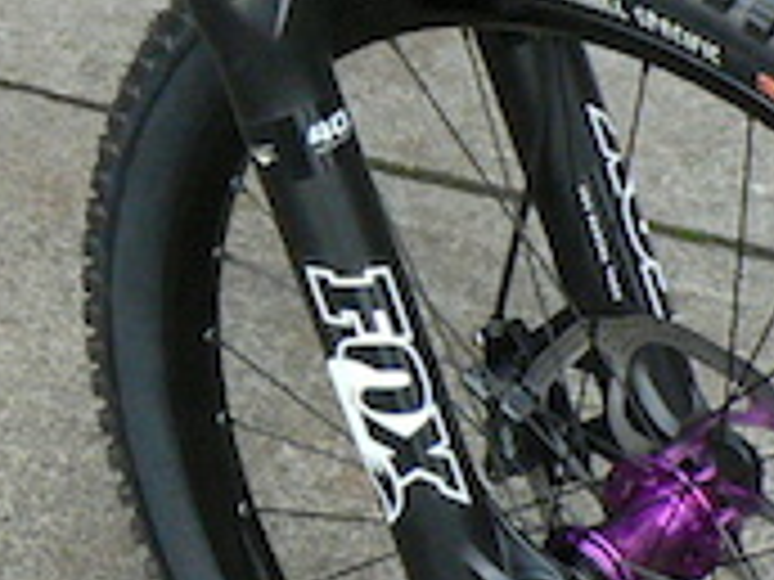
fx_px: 3645
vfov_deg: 9.0
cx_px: -360
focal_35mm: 163
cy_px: -31
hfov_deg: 11.6
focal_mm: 6
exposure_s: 1/125
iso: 200
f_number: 4
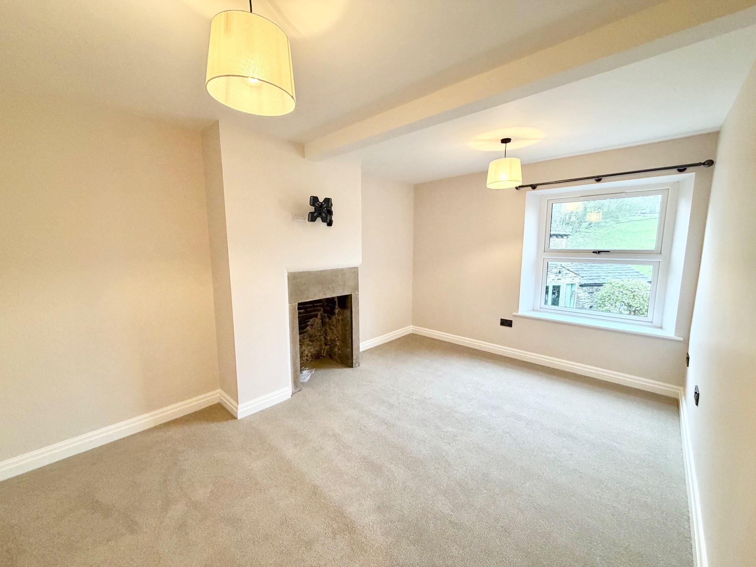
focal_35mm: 14
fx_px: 306
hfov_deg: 102.1
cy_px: 284
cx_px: 378
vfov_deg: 85.7
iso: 250
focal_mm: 2.22
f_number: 2.2
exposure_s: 1/50
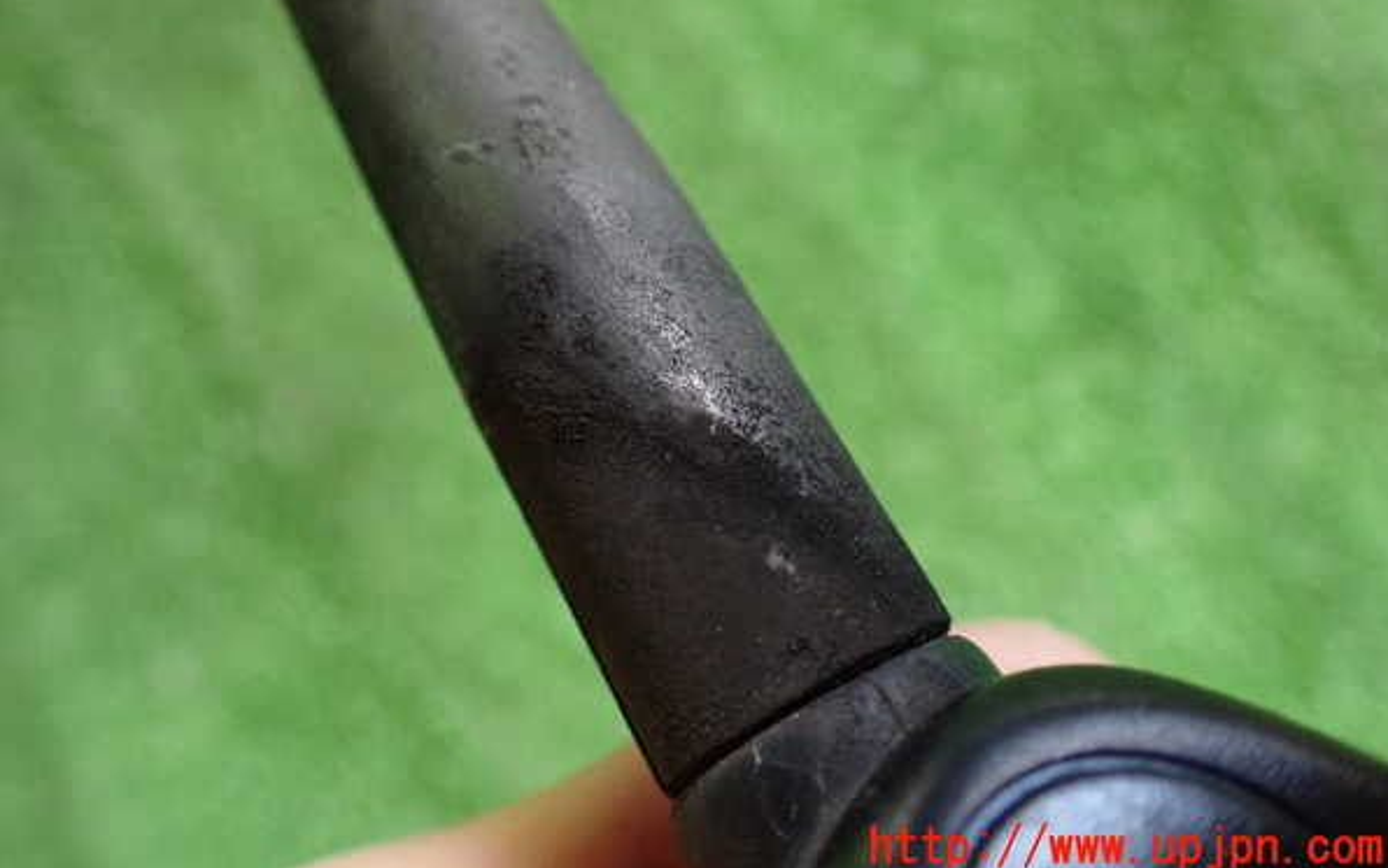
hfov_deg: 59.6
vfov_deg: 39.3
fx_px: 1211
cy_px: 354
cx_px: 696
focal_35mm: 32
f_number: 2.3
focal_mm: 5.4
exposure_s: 1/60
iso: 800
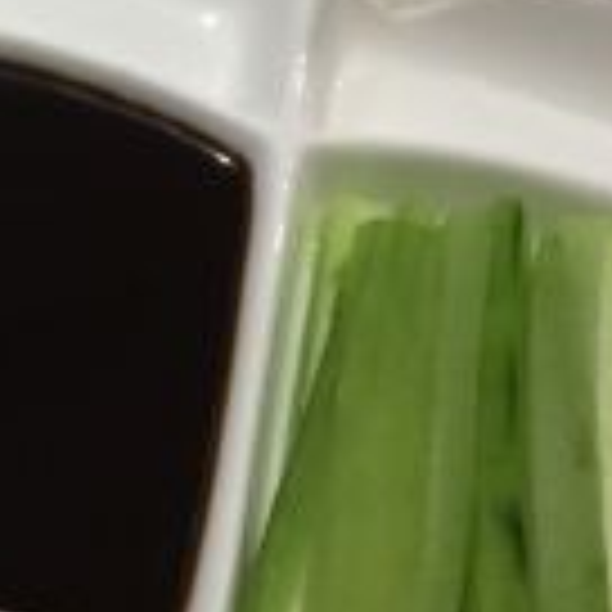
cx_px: -385
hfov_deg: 12.4
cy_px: -36
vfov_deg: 13.0
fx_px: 2640
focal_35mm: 132
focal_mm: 4.15
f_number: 2.2
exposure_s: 1/17
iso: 64
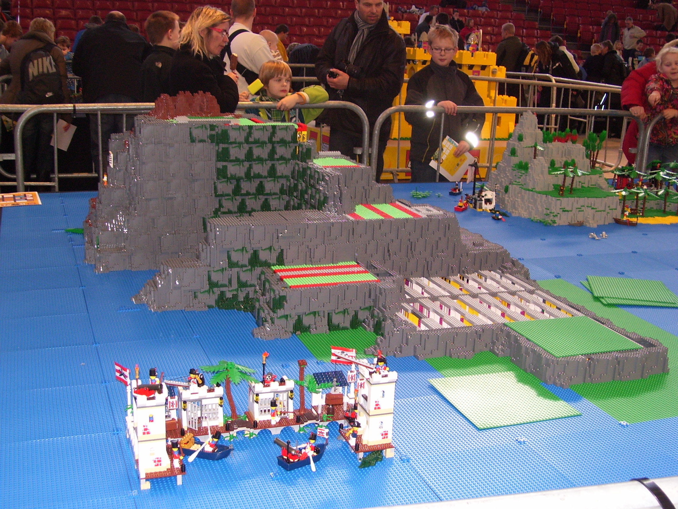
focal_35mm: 45
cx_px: 339
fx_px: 881
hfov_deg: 42.1
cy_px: 254
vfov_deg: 32.2
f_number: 3
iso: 125
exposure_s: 1/60
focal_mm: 7.6
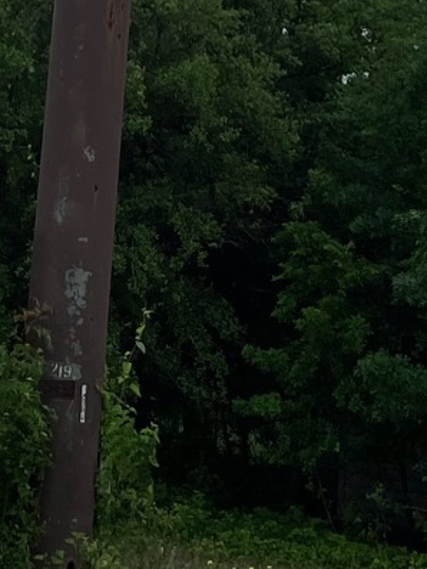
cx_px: 89
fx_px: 2203
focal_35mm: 134
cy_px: -781
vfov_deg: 12.0
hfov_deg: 11.0
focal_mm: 5.7
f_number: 1.5
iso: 50
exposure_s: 1/5076
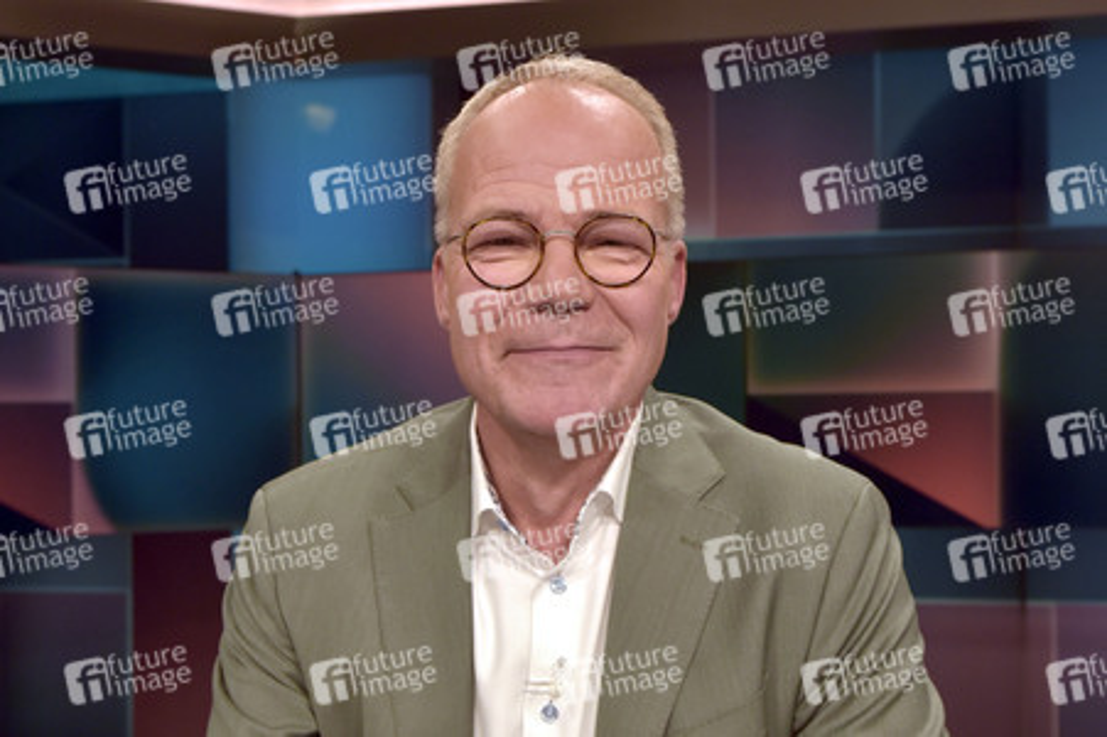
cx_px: 554
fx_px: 1045
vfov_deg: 38.8
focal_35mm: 34
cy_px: 368
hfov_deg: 55.8
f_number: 5.6
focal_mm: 34
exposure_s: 1/160
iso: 1250
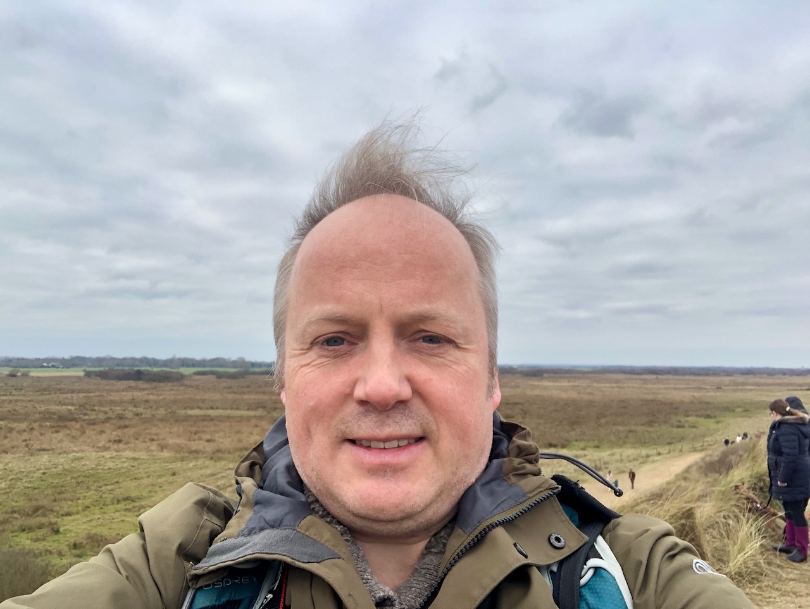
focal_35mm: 32
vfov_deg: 44.2
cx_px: 405
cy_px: 304
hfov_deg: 56.8
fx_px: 749
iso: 20
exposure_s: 1/126
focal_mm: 2.87
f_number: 2.2
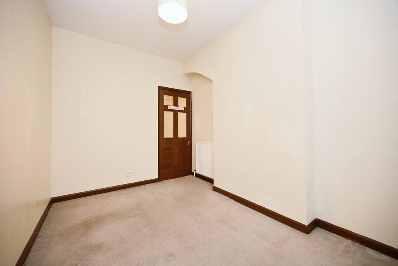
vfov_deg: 81.2
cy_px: 133
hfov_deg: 104.2
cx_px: 199
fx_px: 155
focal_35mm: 14
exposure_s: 1/60
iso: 900
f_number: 4
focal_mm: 14
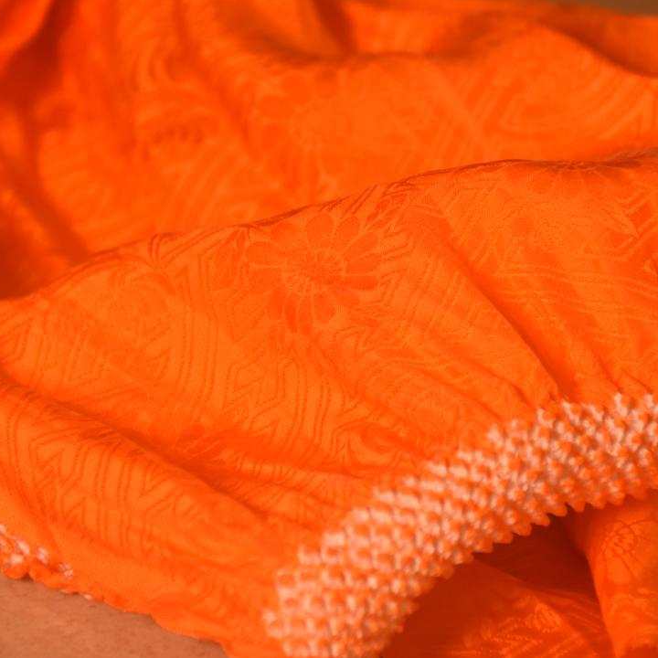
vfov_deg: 5.9
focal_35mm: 298
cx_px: 320
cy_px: 329
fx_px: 6401
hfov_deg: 5.9
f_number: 6
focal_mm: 155
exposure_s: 1/125
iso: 900
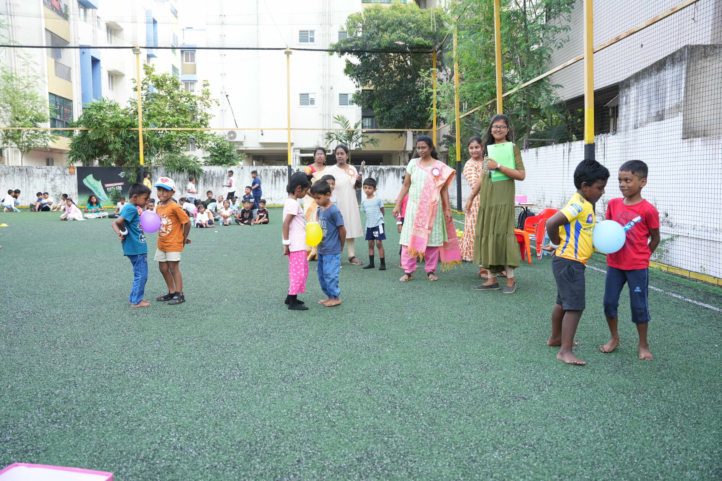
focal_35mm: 31
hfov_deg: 59.8
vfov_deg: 42.0
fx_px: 628
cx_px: 361
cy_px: 240
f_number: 3.5
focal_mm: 31.3
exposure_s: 1/400
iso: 1000
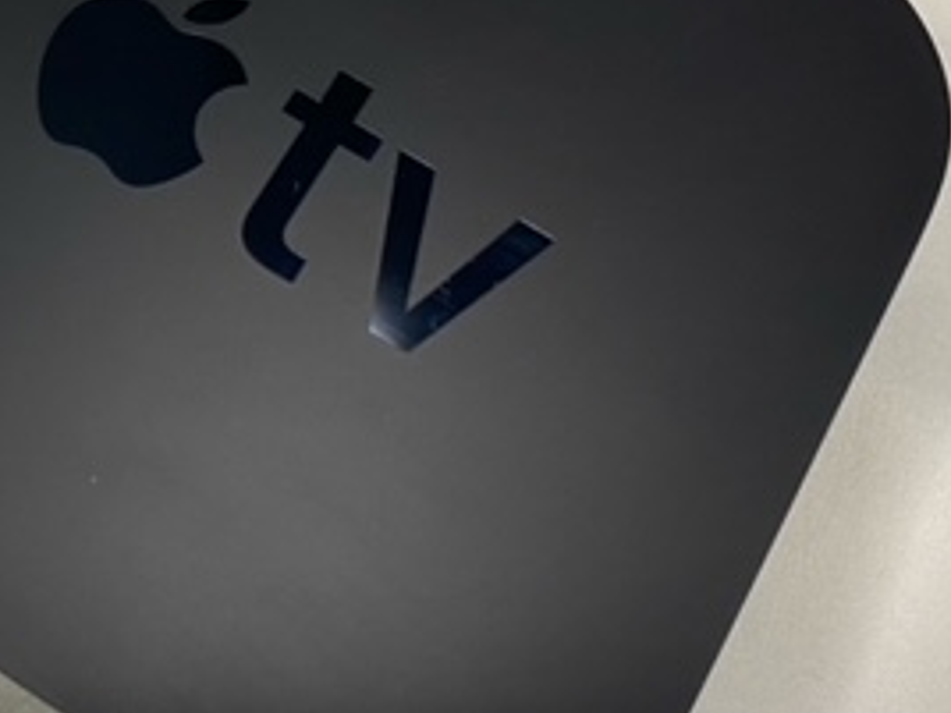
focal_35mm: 62
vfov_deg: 23.6
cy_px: 291
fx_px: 1703
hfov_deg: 28.9
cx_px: -32
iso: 80
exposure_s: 1/50
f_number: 1.8
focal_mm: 4.25
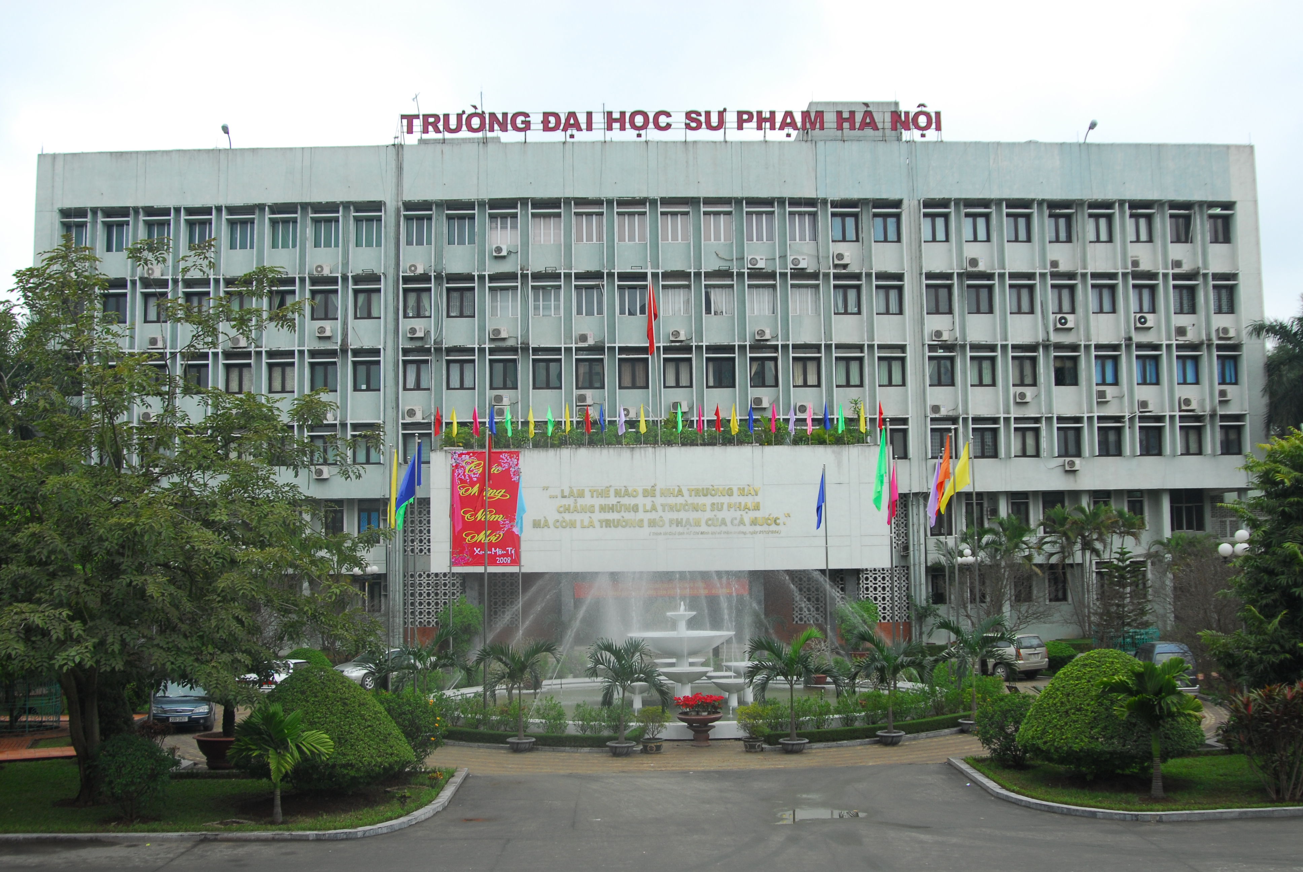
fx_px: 1305
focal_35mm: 36
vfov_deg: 37.0
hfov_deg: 53.1
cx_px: 652
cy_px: 436
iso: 200
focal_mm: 24
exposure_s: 1/125
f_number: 4.5
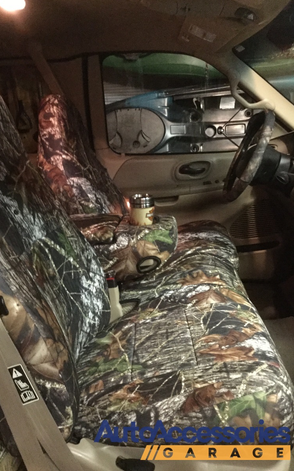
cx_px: 125
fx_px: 423
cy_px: 235
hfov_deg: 38.2
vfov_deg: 58.1
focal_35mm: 33
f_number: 2.4
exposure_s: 1/15
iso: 640
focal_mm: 3.3
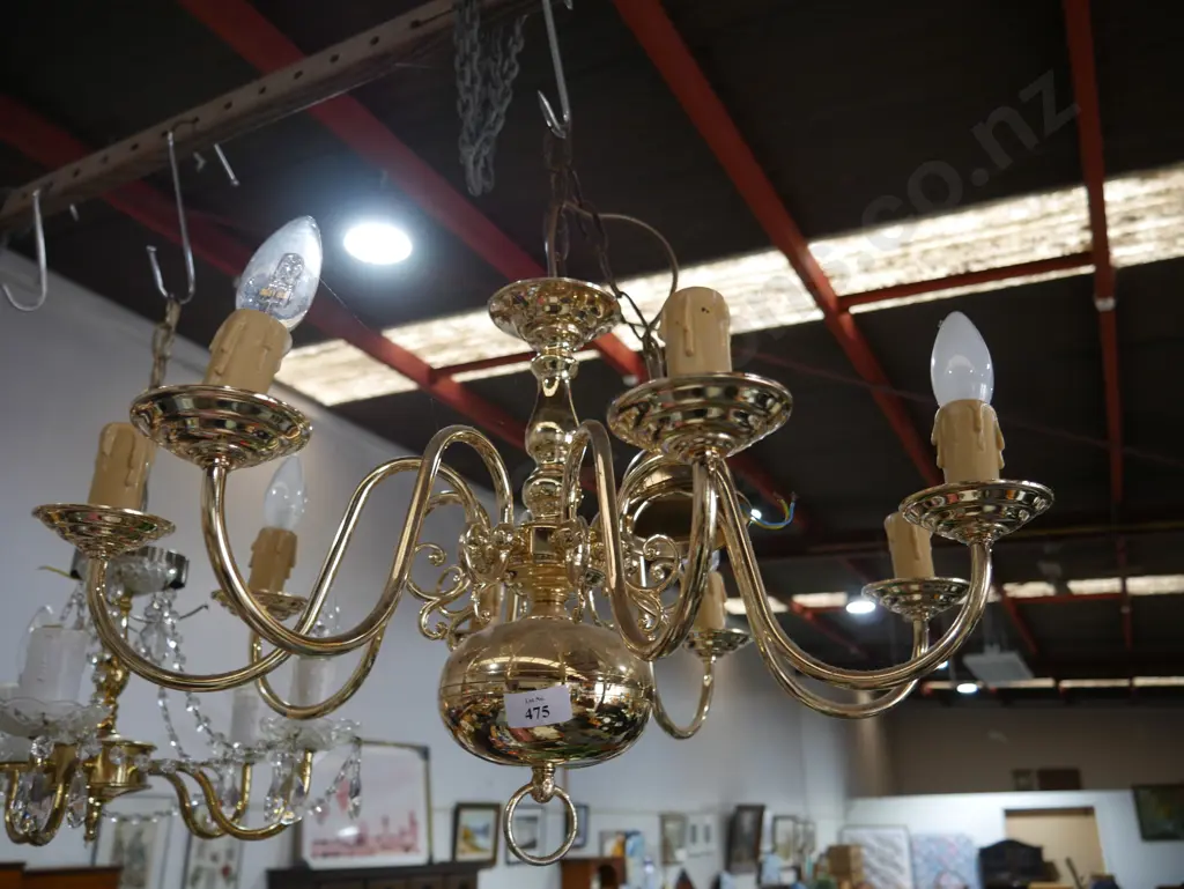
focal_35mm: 28
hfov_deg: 63.4
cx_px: 592
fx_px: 958
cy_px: 444
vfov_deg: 49.8
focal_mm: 14
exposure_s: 1/60
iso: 250
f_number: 3.5
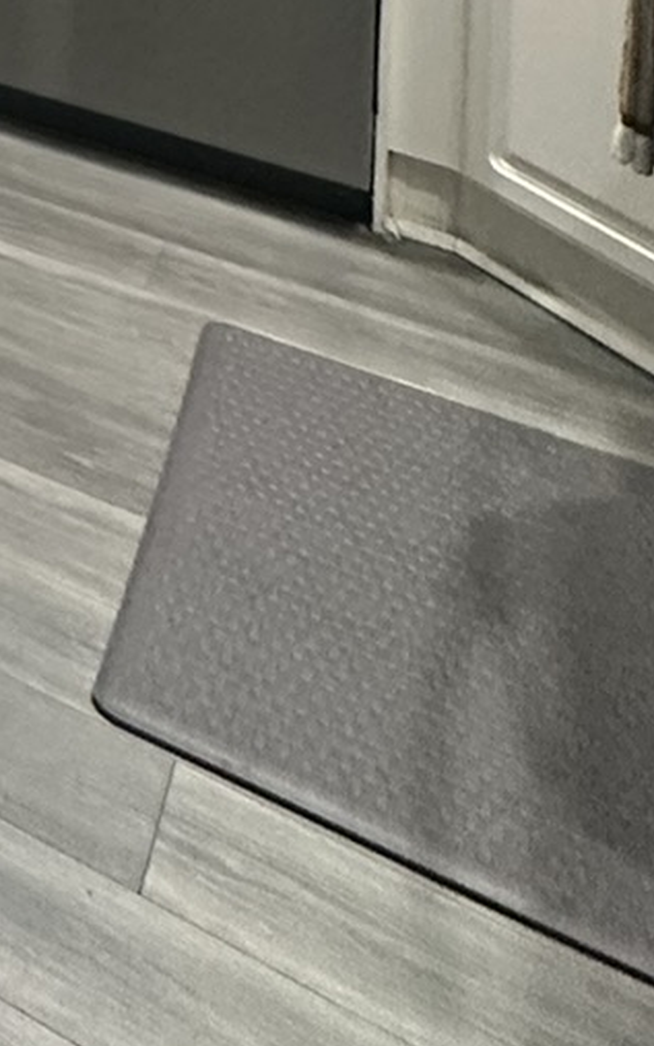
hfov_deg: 14.8
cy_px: -710
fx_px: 1711
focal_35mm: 60
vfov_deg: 23.2
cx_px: -862
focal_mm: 2.22
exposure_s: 1/60
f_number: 2.2
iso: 320
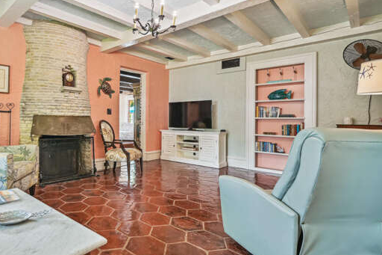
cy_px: 116
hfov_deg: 77.5
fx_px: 223
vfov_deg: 59.4
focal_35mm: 21
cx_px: 115
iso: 100
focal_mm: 14
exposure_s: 1/20
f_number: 8
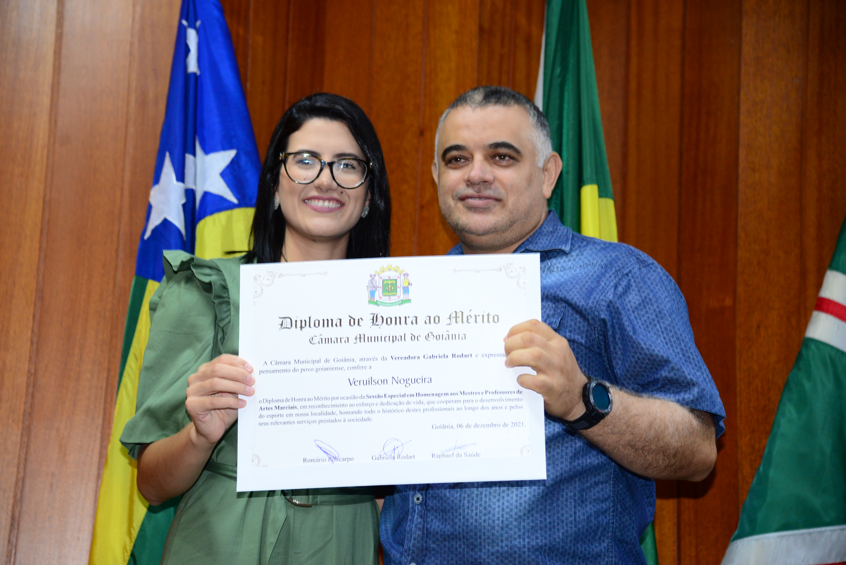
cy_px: 282
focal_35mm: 78
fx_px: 1834
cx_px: 423
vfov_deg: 17.5
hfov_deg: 26.0
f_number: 4
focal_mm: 78
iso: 1600
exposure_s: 1/60
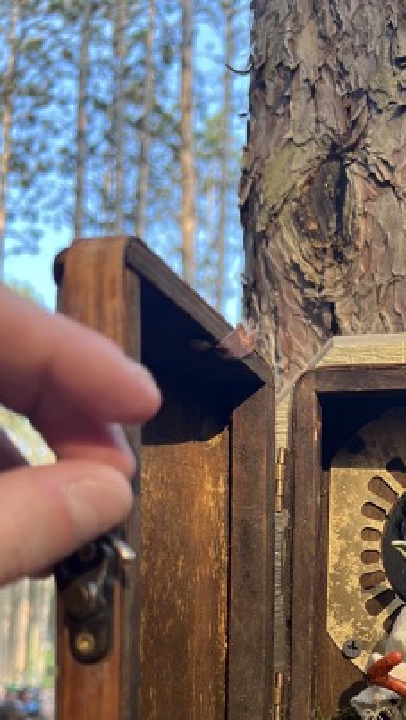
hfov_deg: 25.4
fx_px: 860
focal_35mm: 45
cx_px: 395
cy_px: 561
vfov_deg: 43.6
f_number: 1.5
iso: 40
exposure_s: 1/197
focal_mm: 5.7
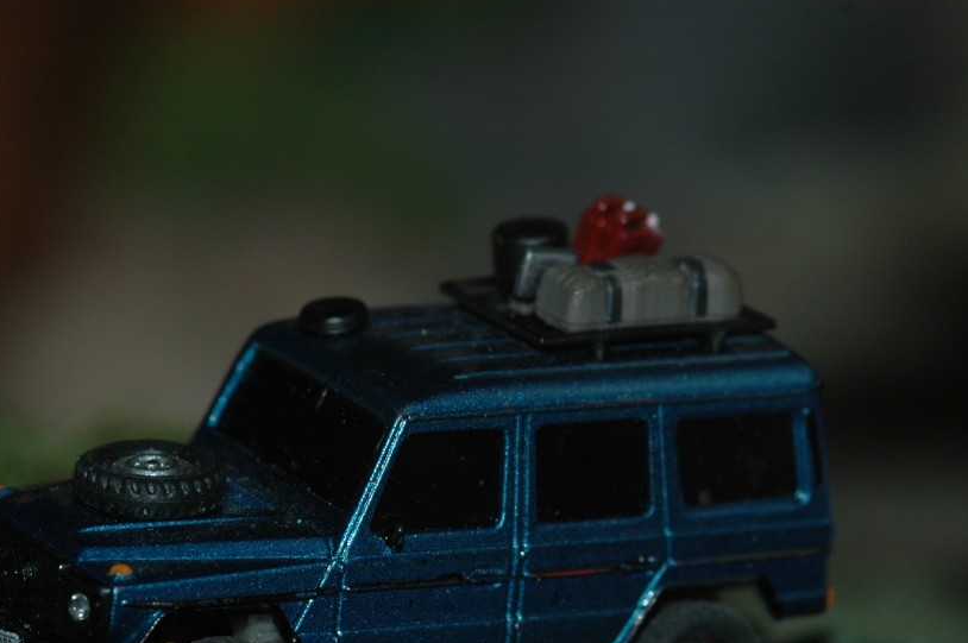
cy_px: 457
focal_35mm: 248
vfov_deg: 5.5
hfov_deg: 8.3
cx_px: 429
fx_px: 6656
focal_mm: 105
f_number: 7.1
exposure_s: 1/60
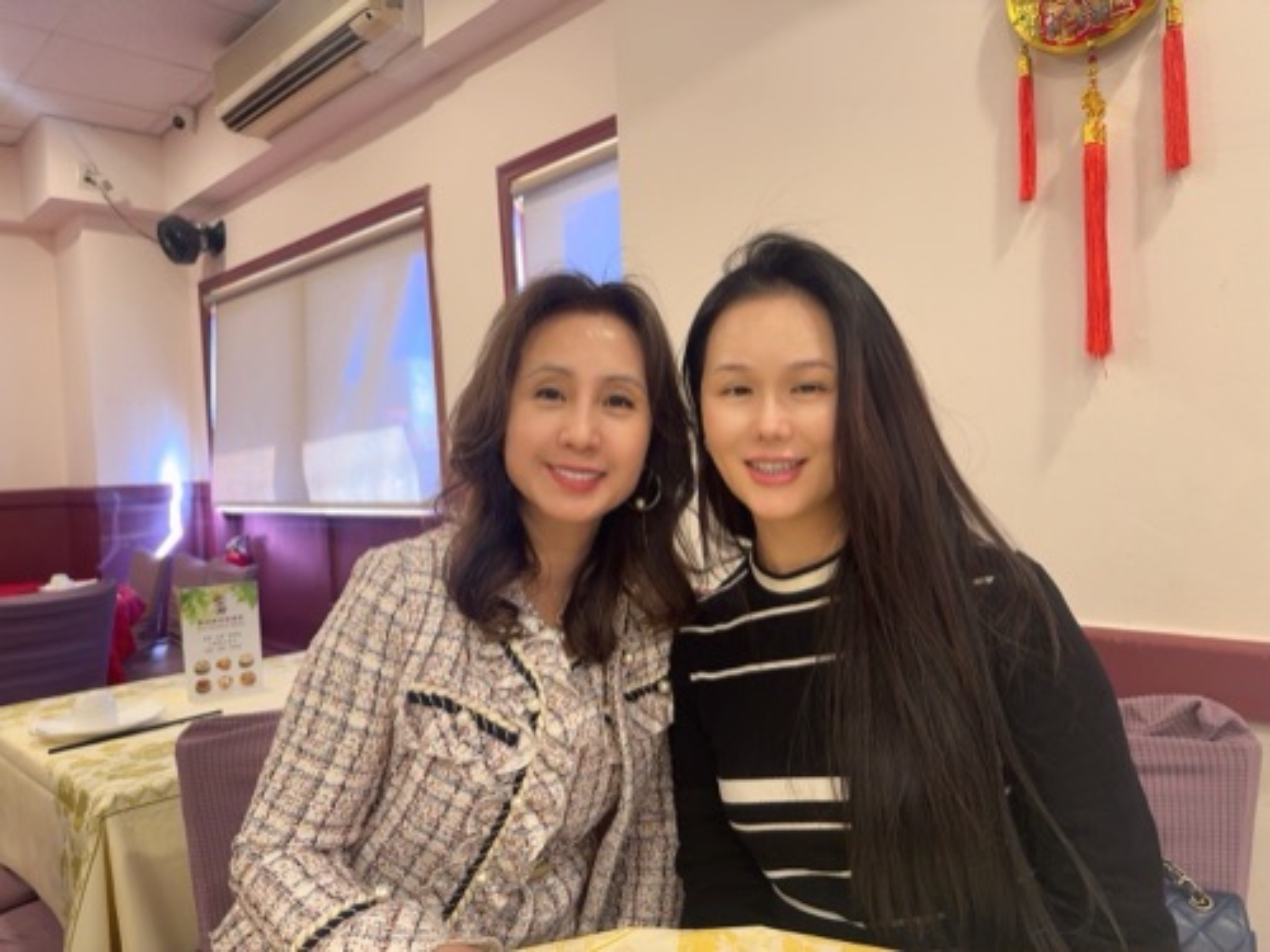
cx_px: 635
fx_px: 881
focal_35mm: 24
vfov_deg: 56.8
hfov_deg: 71.6
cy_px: 476
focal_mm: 6.76
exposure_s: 1/60
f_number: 1.78
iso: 250
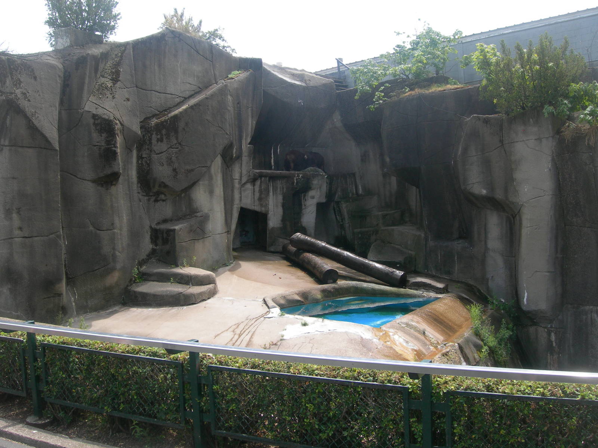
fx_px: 656
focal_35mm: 38
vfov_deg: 37.7
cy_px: 224
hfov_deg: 49.0
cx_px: 299
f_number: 4.8
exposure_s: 1/215
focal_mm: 7.8
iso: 50
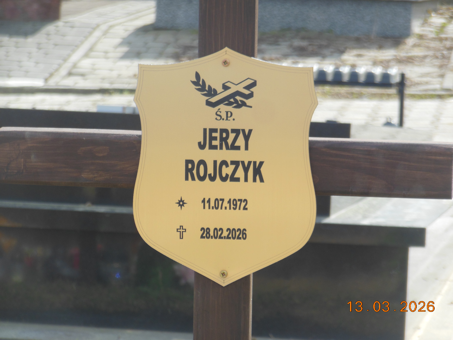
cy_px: 170
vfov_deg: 6.8
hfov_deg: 9.0
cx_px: 226
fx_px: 2866
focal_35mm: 219
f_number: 5.7
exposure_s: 1/250
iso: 125
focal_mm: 39.1
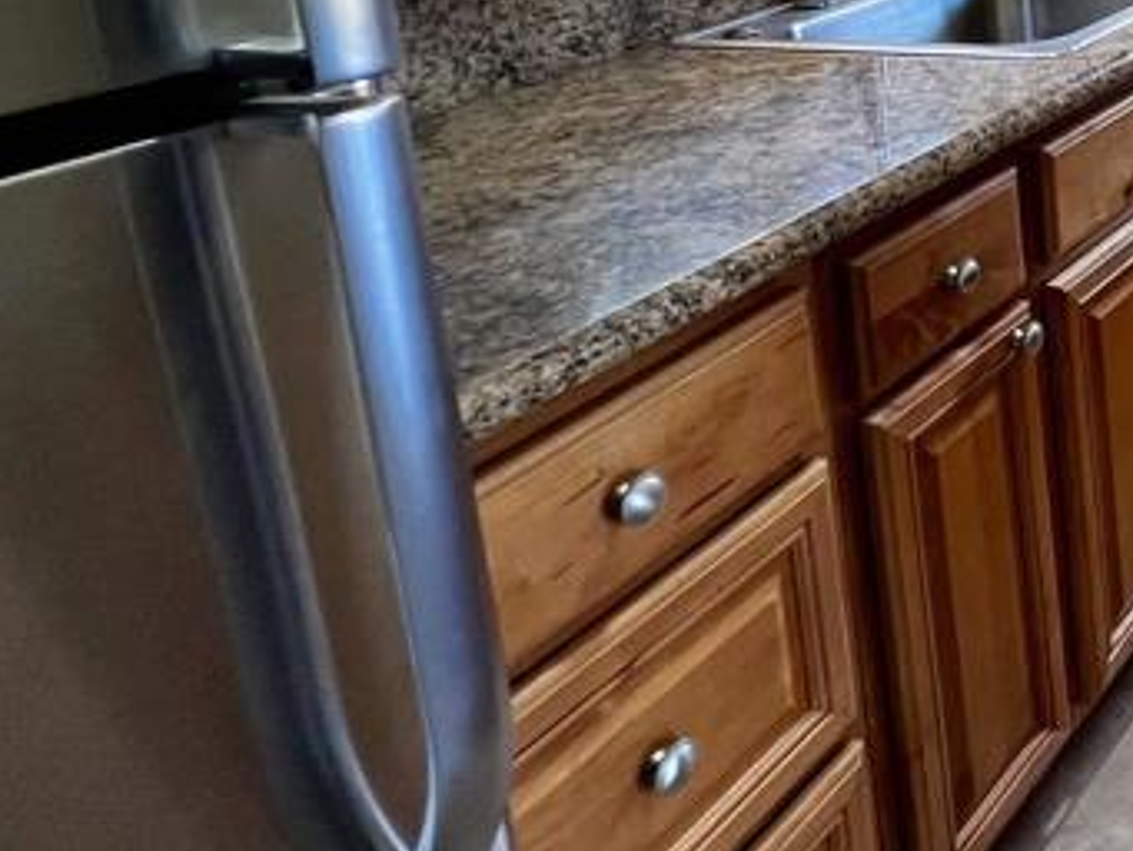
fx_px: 1277
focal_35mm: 39
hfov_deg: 30.8
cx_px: 1621
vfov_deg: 32.5
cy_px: -80
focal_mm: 1.57
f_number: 1.8
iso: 200
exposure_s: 1/99
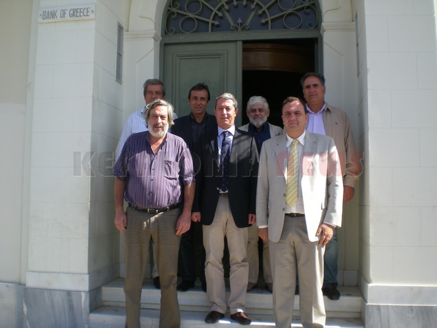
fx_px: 480
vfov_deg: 37.7
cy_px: 164
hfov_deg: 49.0
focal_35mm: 38
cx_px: 218
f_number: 4.6
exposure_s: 1/162
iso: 50
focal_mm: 6.3
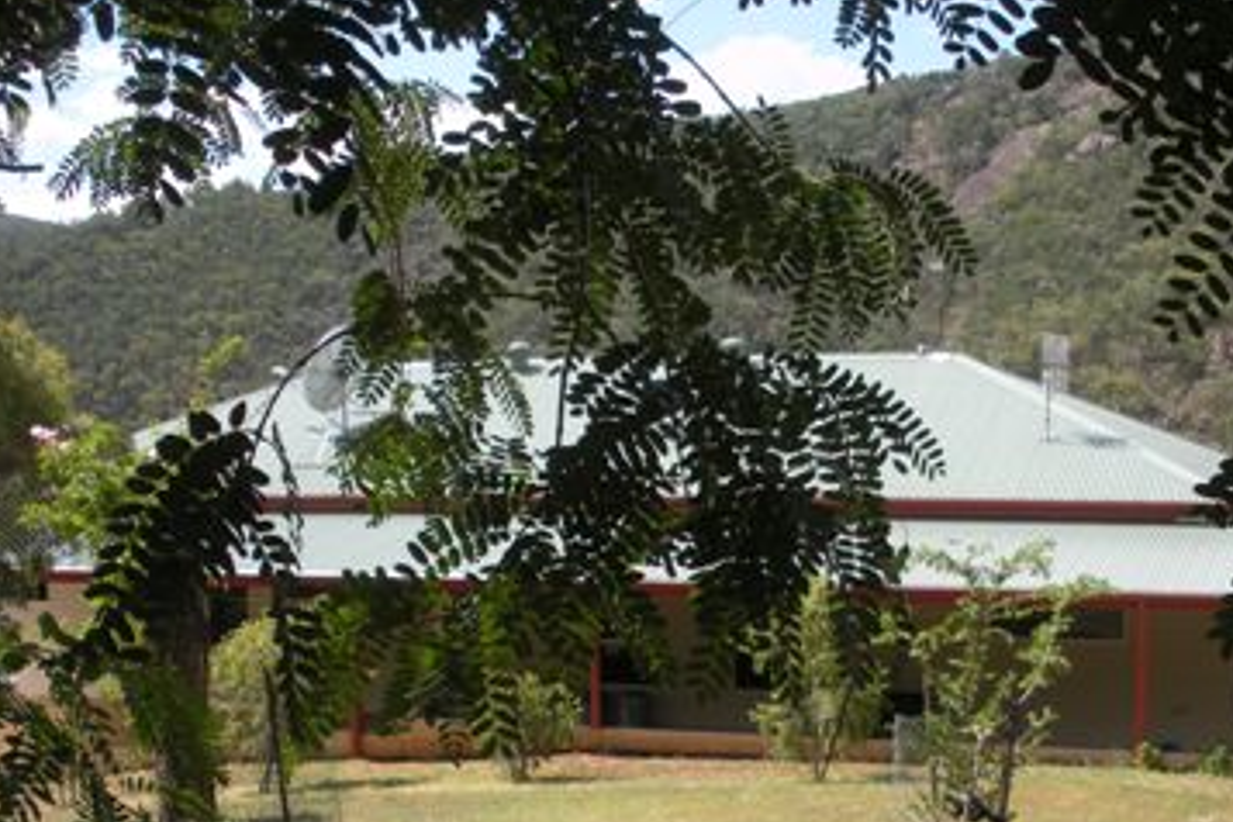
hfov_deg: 36.2
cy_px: 648
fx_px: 1884
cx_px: 694
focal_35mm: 55
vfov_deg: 24.3
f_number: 3.5
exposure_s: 1/414
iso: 64
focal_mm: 6.3
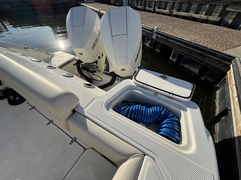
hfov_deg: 102.1
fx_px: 97
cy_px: 90
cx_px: 120
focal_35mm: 14
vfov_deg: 85.7
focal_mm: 2.22
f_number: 2.2
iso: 50
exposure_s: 1/2674
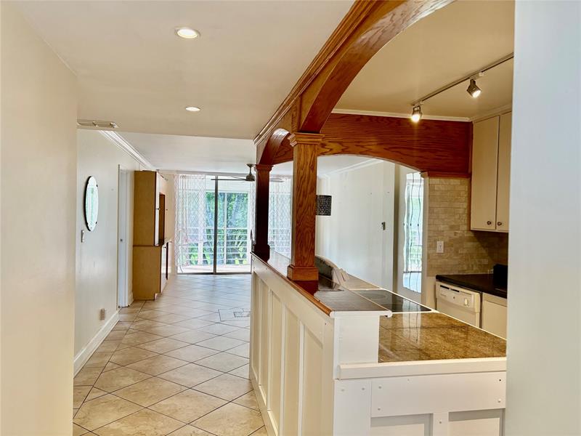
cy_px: 218
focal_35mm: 26
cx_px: 290
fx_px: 436
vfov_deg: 53.1
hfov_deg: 67.3
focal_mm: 5.96
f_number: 1.6
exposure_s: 1/120
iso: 100
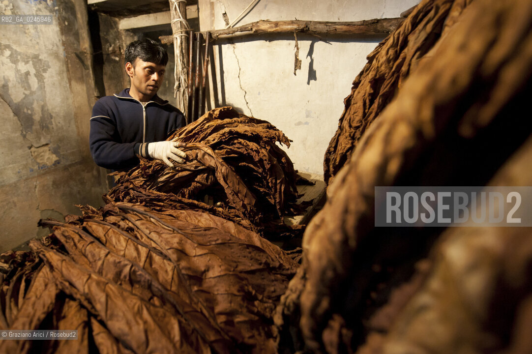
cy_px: 177
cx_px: 266
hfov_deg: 100.4
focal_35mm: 15
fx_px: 222
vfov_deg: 77.3
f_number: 2.8
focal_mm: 15
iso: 3200
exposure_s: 1/15
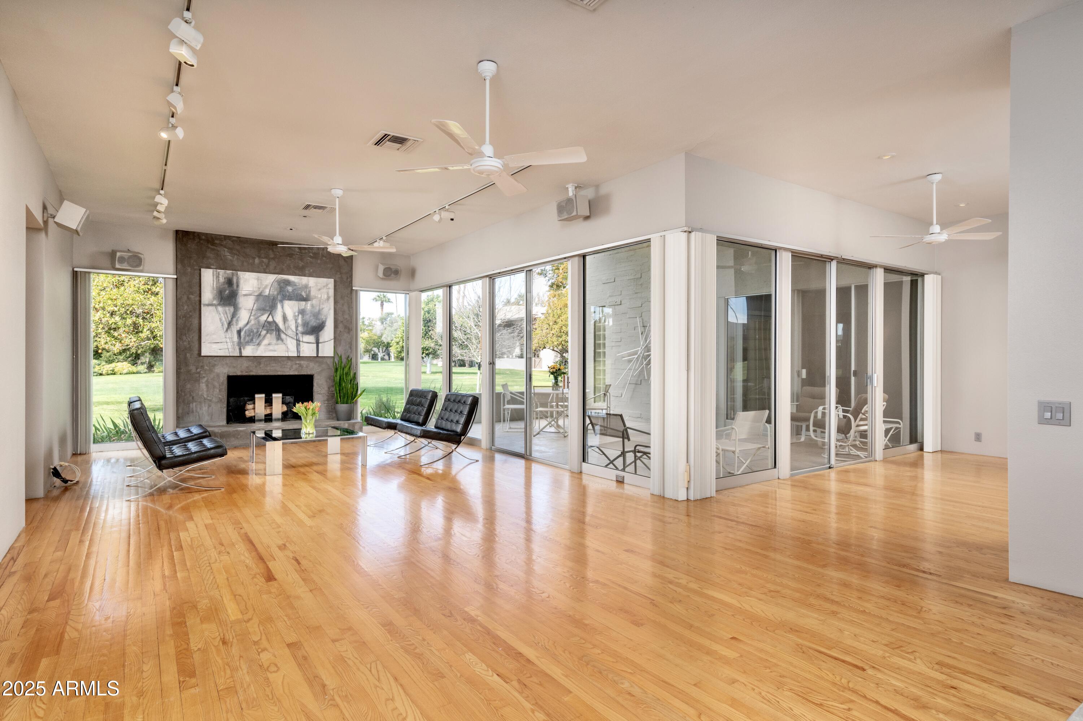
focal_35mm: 18
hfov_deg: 90.0
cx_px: 542
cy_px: 360
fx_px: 541
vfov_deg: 67.4
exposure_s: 1/200
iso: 1000
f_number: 8
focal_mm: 18
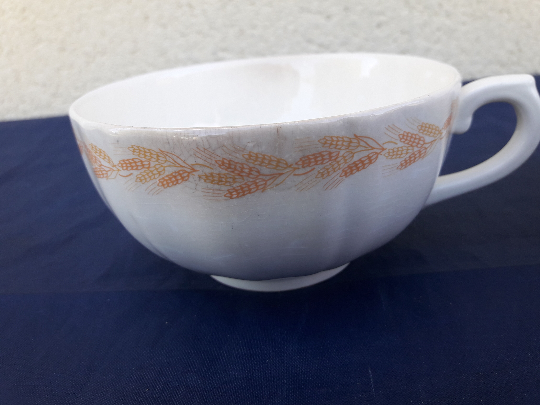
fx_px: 437
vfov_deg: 49.7
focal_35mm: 28
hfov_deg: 63.4
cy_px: 202
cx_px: 270
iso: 40
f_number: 1.9
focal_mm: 3.7
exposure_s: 1/107
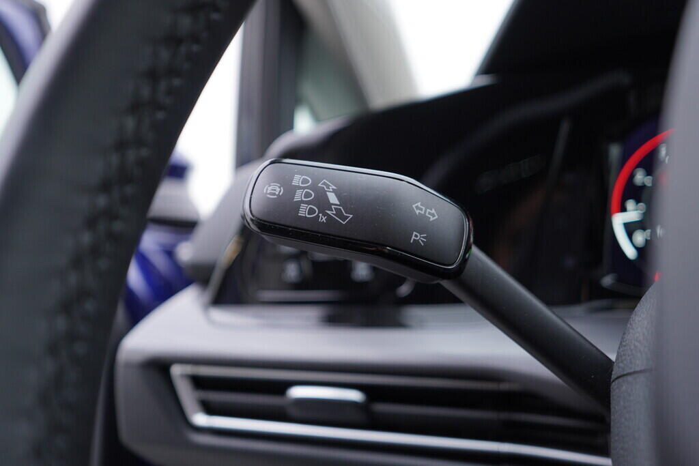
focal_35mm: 36
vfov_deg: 36.9
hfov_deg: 53.1
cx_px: 350
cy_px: 233
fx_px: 699
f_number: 2.8
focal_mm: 24
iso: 125
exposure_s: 1/40
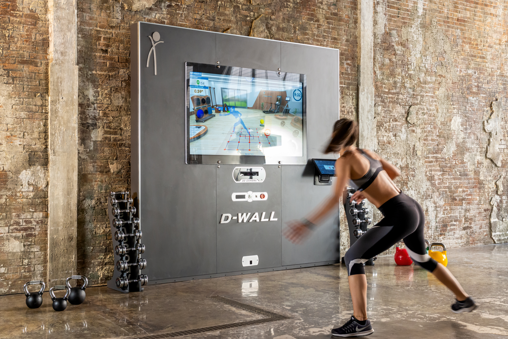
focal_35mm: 48
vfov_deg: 28.1
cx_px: 245
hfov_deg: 41.1
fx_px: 678
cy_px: 166
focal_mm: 45
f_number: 9
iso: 2000
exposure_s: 1/25
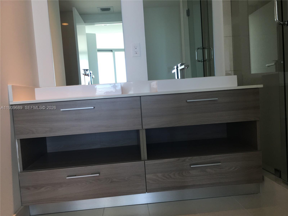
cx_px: 144
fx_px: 241
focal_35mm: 29
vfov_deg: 48.2
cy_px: 108
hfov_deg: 61.7
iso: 32
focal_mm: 4.15
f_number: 2.2
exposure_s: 1/60
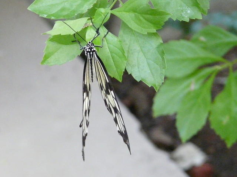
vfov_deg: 5.5
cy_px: 88
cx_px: 118
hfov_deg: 7.4
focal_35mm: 268
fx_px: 1835
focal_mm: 34.5
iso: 800
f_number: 3.6
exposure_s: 1/100
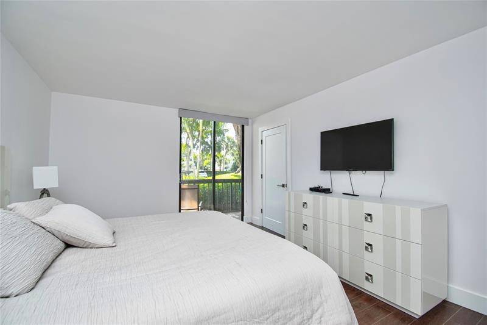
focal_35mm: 15
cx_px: 244
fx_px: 203
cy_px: 162
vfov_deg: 77.3
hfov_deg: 100.4
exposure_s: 1/125
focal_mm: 10
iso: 640
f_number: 5.6
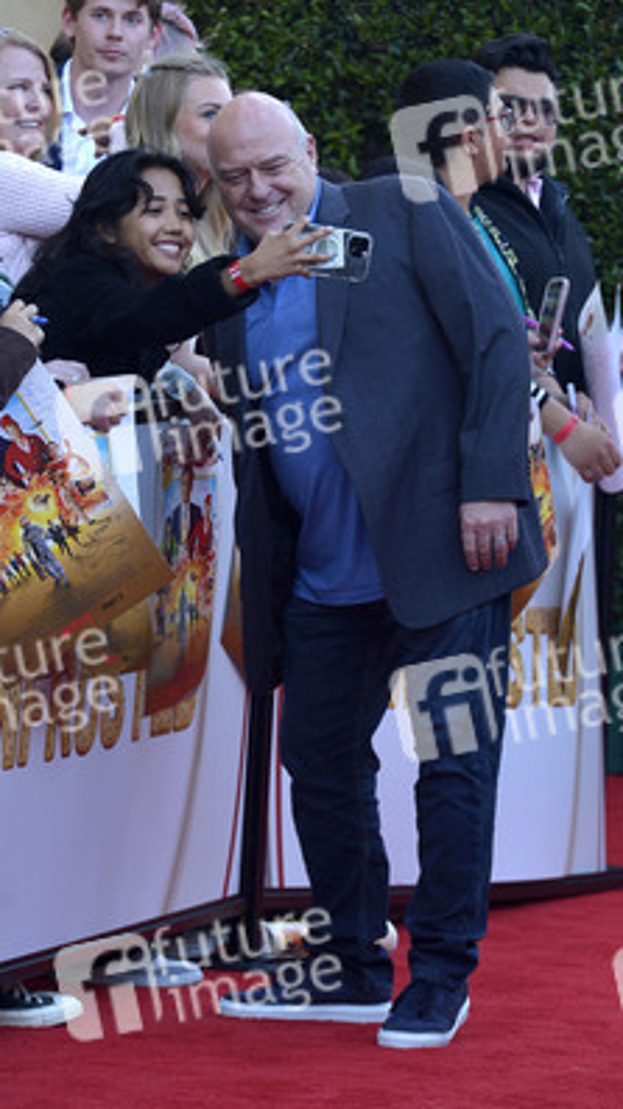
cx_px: 281
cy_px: 556
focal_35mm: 211
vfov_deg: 10.2
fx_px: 6203
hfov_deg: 5.7
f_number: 7.1
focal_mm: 200
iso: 320
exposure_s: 1/250
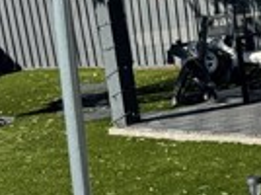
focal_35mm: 115
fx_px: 866
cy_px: 82
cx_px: 604
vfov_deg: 12.8
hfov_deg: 13.3
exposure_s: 1/3096
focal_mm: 6.76
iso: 80
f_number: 1.78
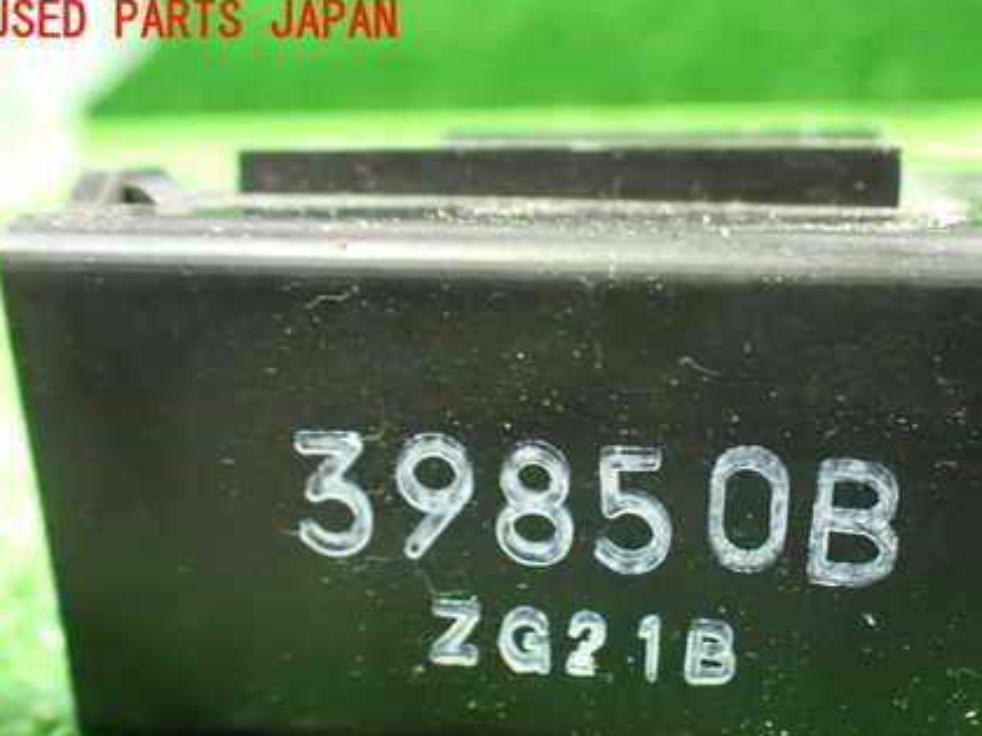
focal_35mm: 43
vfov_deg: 33.1
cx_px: 675
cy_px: 520
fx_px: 1219
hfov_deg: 43.1
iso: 1600
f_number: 2.3
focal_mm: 5.4
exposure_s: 1/15
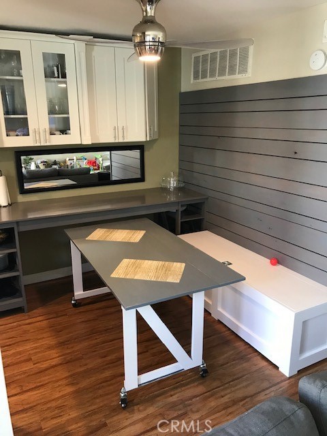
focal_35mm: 28
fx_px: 353
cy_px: 218
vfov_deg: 63.4
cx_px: 164
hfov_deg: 49.7
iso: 40
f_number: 1.8
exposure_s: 1/15
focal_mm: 3.99
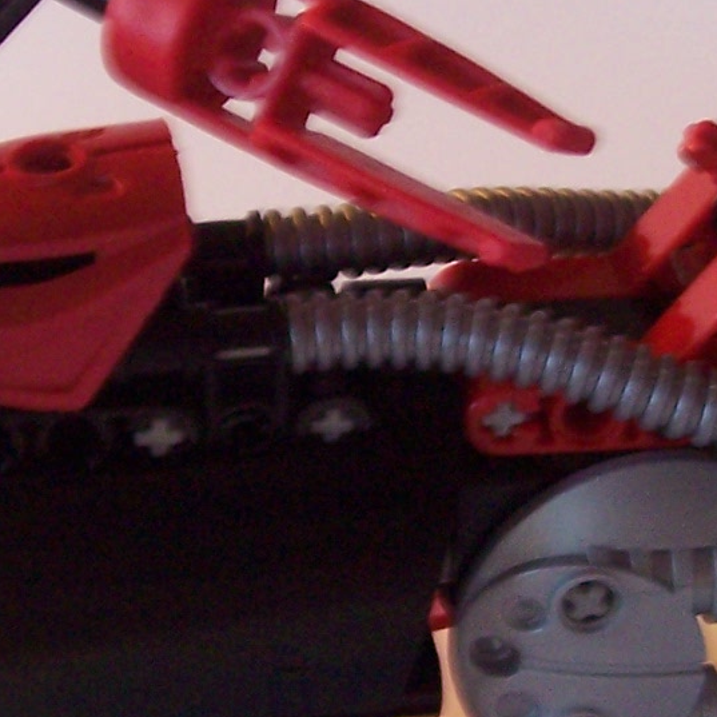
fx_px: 3468
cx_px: 298
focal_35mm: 148
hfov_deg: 11.8
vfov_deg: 11.8
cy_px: 235
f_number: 3.4
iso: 200
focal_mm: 8
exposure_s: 1/10
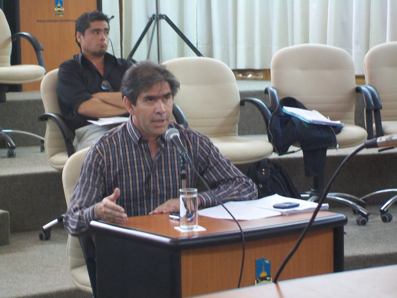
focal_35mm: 108
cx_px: 198
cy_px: 149
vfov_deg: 13.7
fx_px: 1239
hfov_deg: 18.2
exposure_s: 1/13
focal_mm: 18
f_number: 4.8
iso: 160
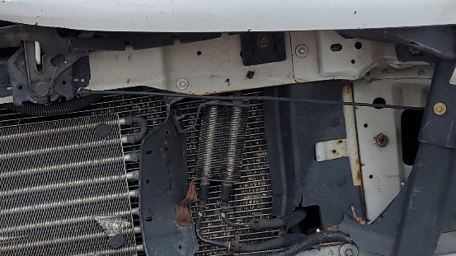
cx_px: 55
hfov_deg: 25.2
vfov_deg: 14.7
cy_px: 191
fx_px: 991
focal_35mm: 82
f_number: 1.5
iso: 50
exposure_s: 1/2000
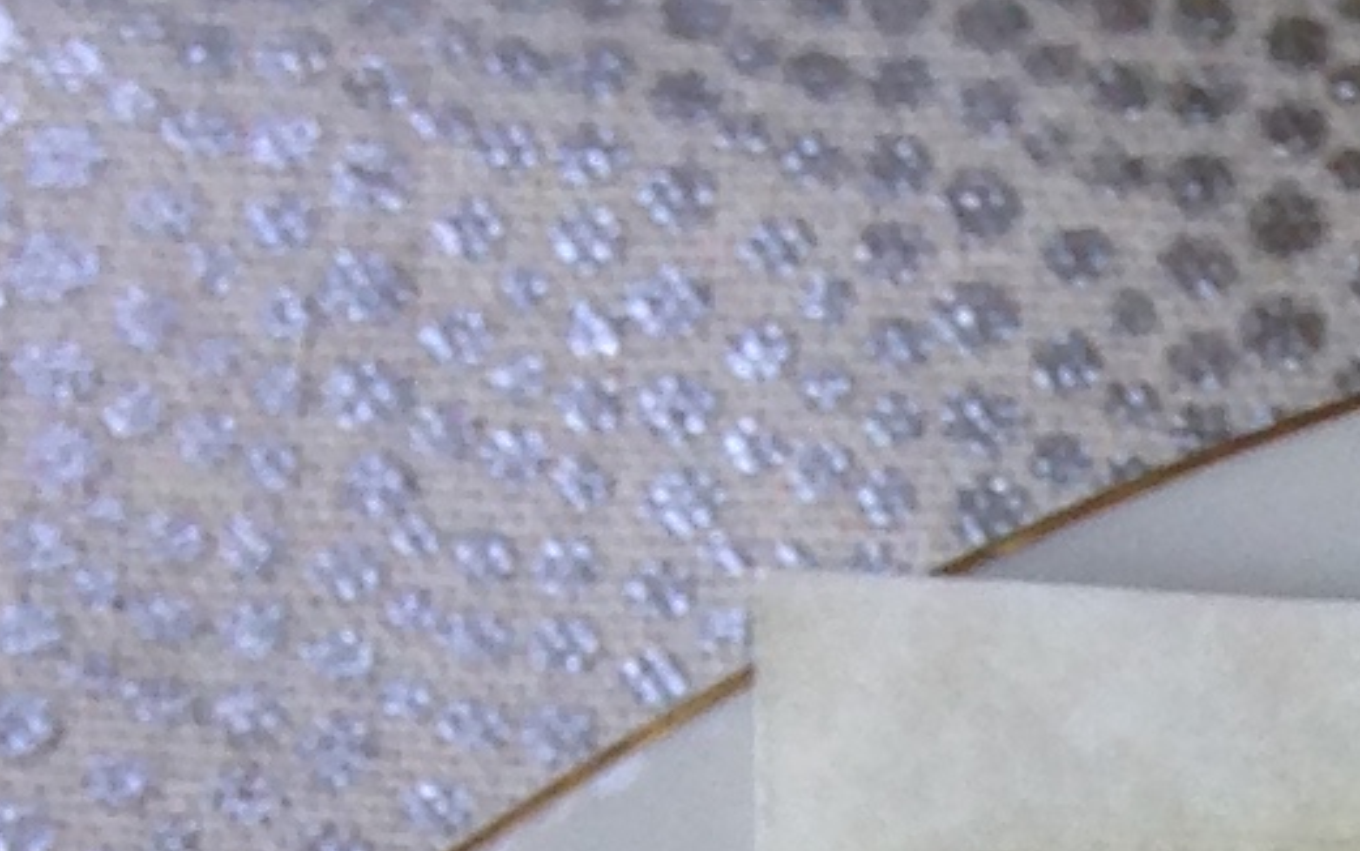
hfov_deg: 9.2
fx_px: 8120
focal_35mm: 219
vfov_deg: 5.6
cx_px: 2425
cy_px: 2720
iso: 50
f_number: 2.4
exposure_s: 1/24
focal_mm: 4.12
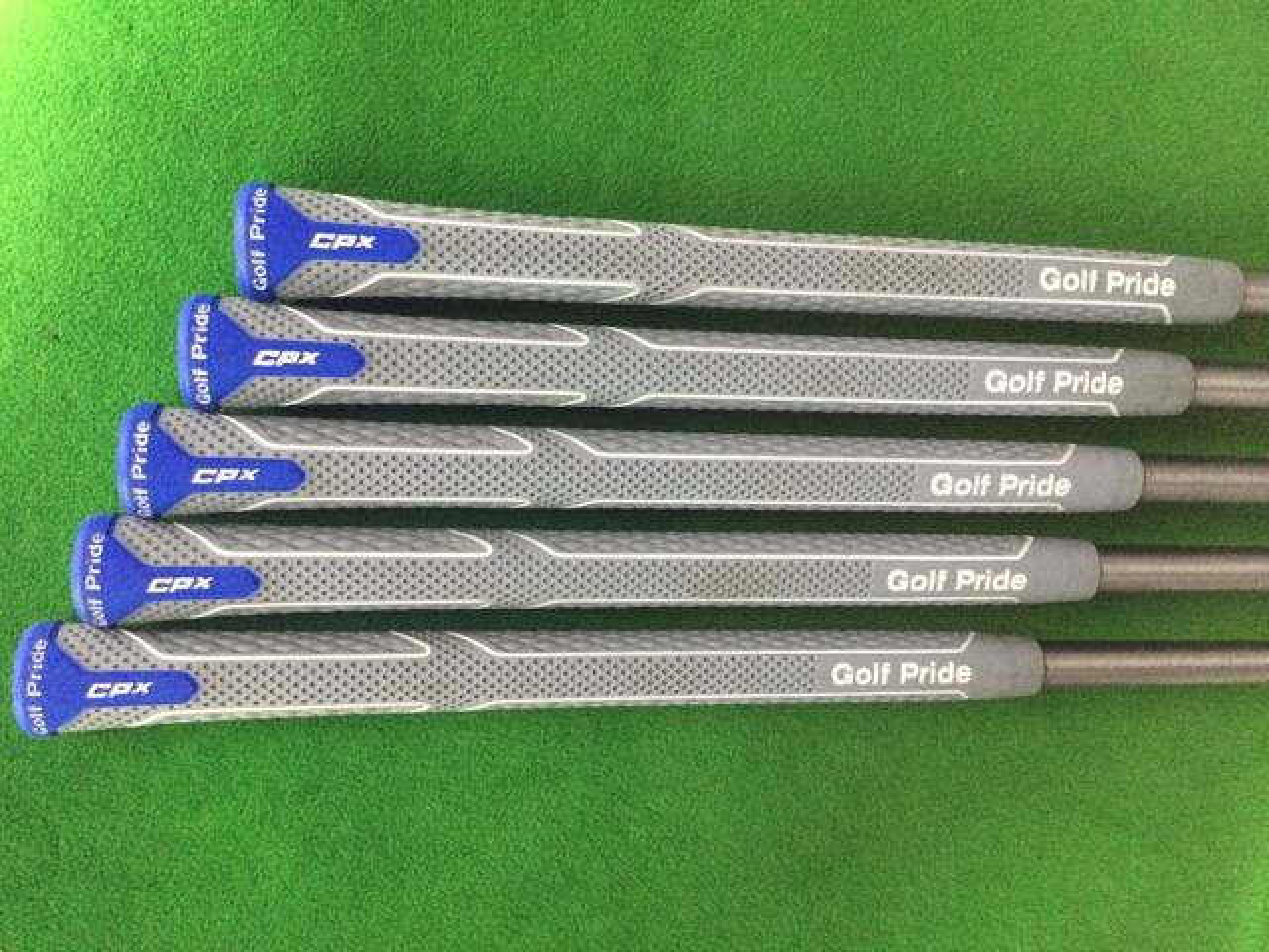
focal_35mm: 31
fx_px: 1136
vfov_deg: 45.4
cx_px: 634
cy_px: 476
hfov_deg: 58.4
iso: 200
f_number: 2.4
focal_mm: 3.3
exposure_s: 1/30
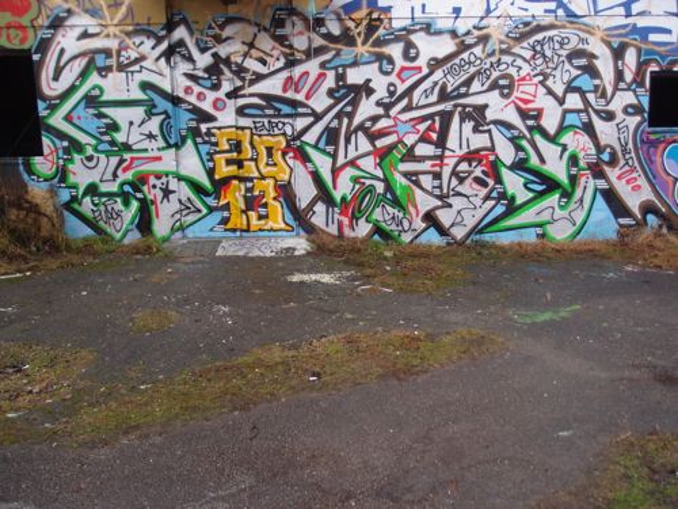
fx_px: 548
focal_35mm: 28
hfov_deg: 63.4
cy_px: 254
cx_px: 339
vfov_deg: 49.7
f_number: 1.8
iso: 100
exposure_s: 1/60
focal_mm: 6
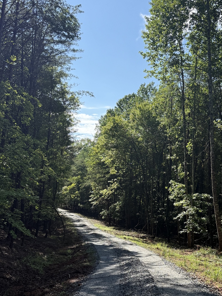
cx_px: 155
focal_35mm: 39
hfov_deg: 36.3
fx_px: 334
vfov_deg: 47.8
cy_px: 158
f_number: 1.78
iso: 100
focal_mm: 6.76
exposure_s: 1/2907
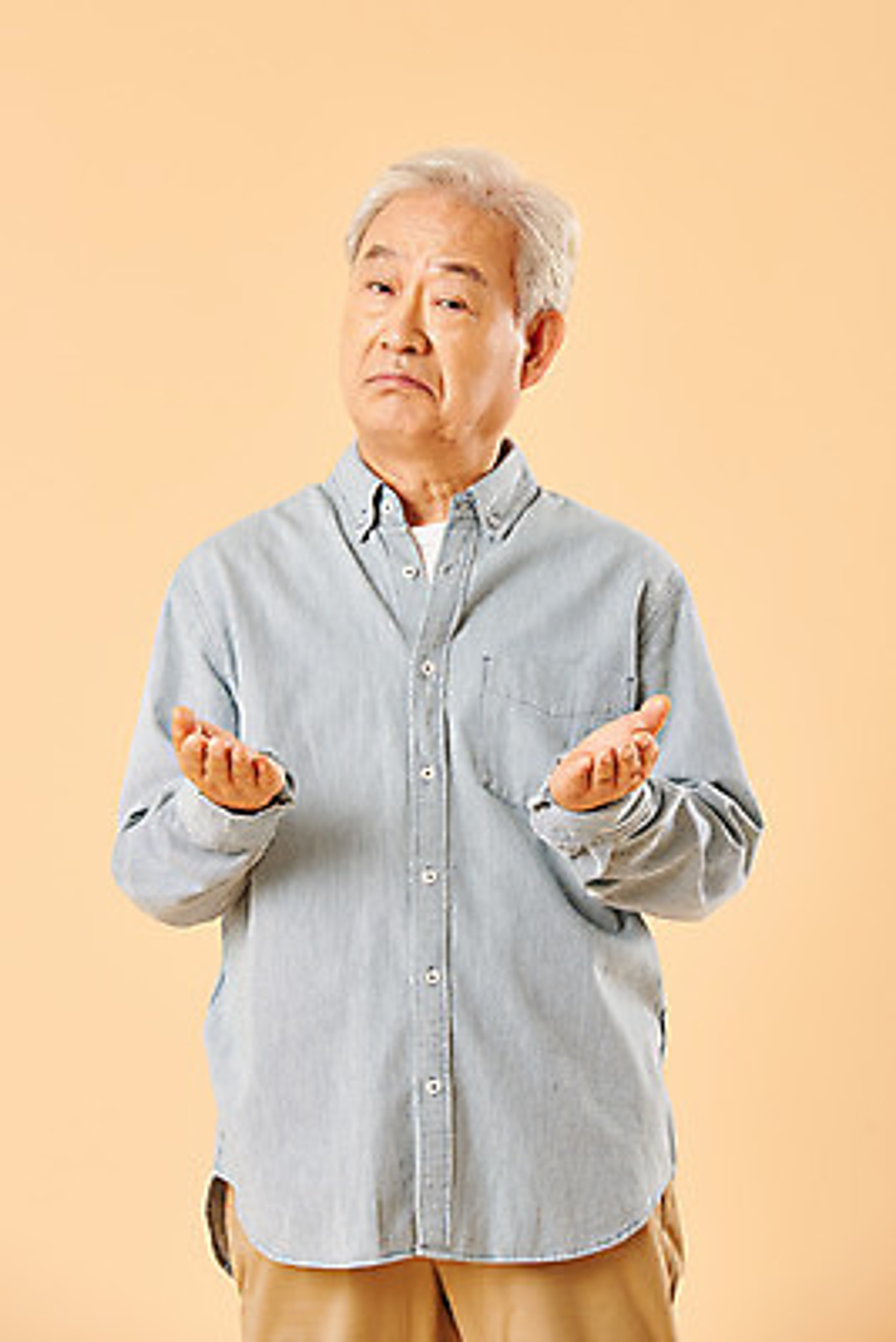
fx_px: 6341
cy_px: 671
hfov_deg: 8.1
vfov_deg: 12.1
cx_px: 448
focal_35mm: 170
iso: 100
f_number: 8
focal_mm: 170
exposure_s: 1/125
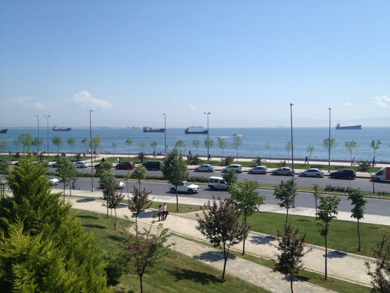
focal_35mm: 35
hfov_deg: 52.6
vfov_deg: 40.7
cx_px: 195
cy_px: 146
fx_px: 394
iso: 64
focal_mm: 4.28
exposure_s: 1/2762
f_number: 2.4
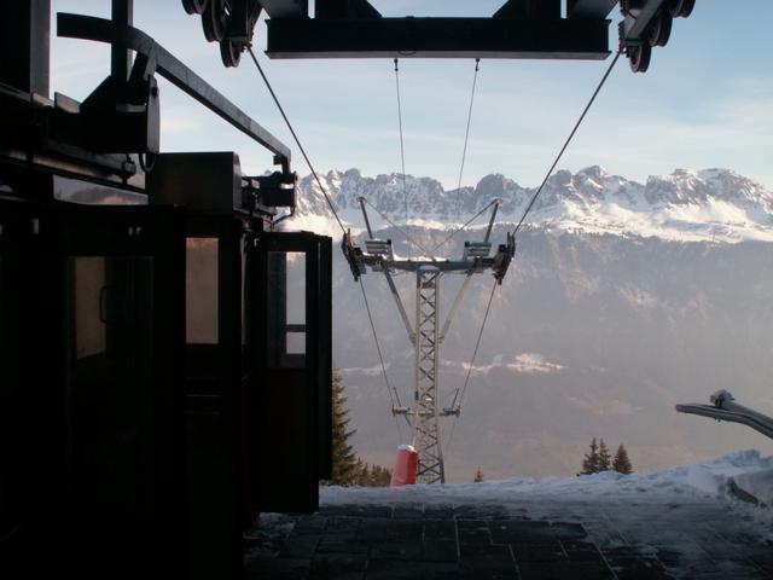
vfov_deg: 40.7
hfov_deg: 52.6
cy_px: 290
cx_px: 386
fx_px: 782
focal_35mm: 35
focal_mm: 5.86
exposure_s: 1/160
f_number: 6.3
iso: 50
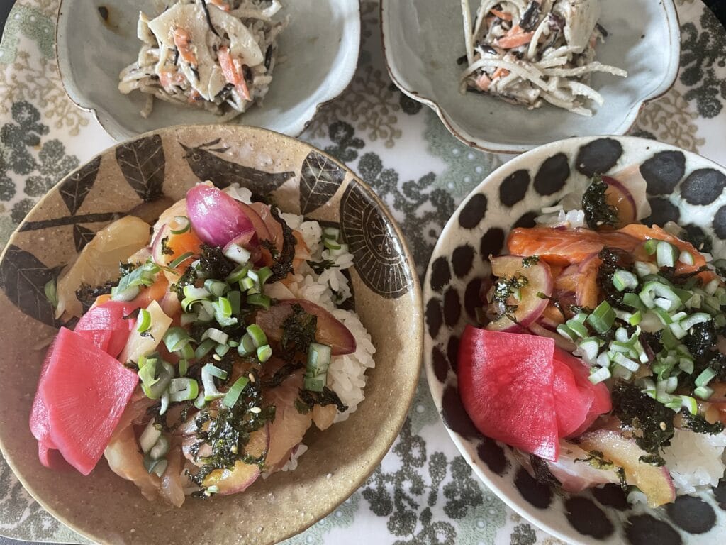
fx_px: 545
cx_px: 363
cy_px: 272
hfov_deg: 67.3
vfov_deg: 53.1
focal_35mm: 26
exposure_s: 1/50
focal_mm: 4.2
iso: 400
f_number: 1.6
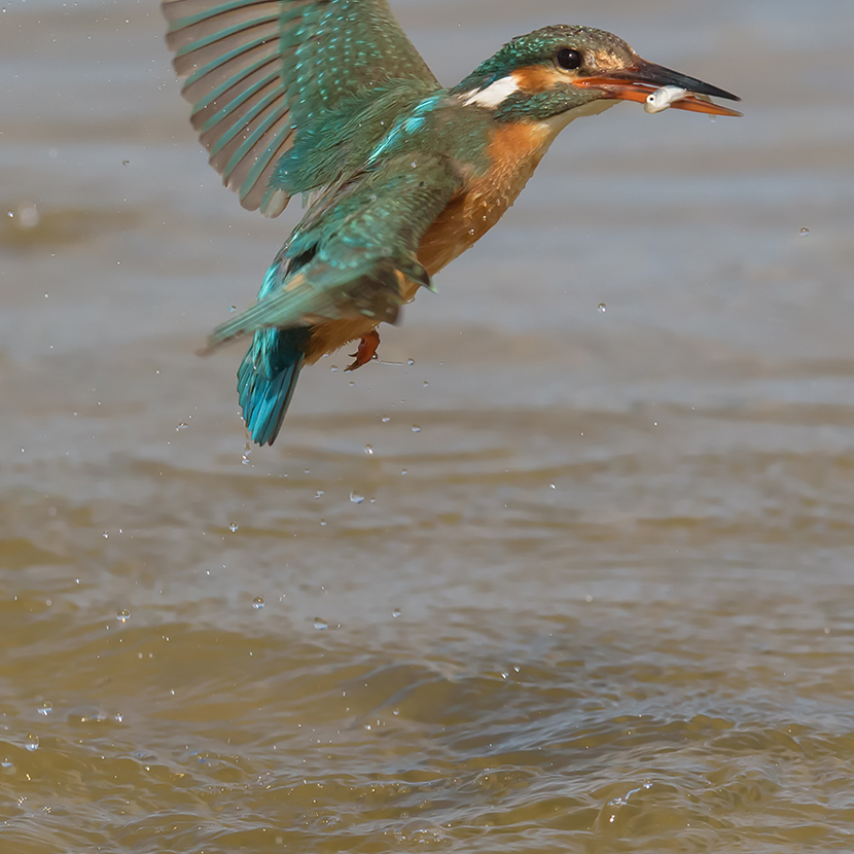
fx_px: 14291
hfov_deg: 3.4
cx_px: 428
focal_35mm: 512
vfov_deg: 3.4
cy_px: 216
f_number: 10
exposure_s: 1/4000
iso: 1250
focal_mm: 400
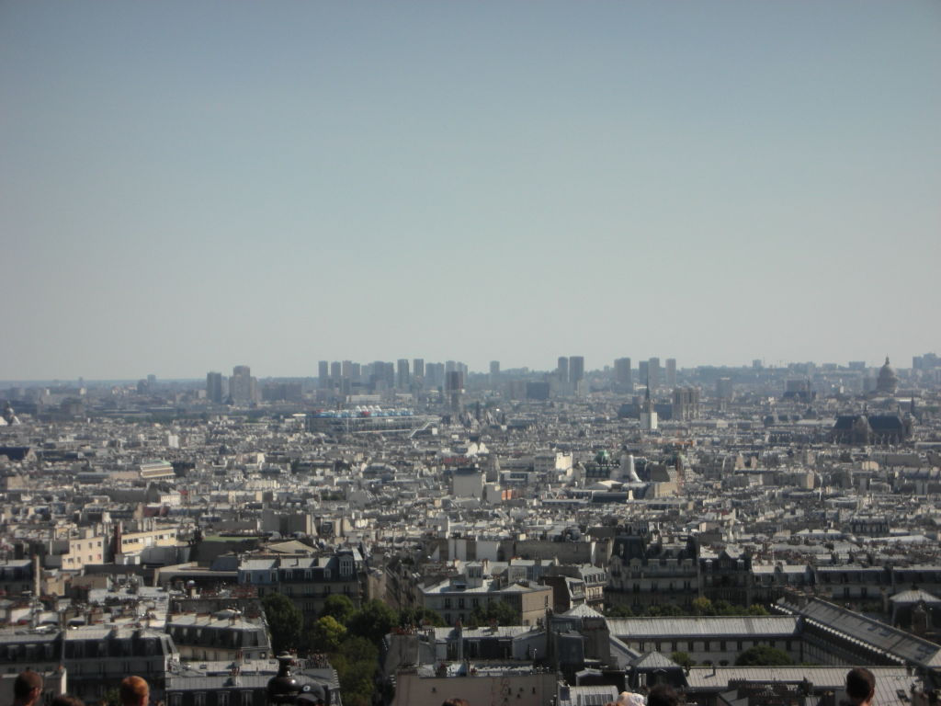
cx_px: 470
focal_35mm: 105
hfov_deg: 18.7
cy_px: 353
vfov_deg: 14.1
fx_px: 2854
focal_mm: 17.4
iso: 50
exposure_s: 1/373
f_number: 5.4
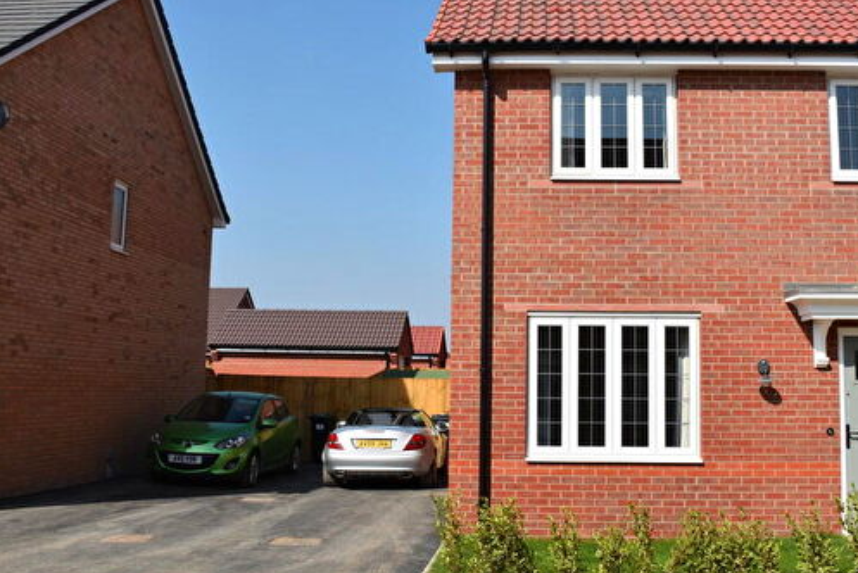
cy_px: 251
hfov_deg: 50.5
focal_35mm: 38
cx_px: 492
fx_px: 906
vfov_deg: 35.1
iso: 200
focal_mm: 18
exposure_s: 1/400
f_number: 10
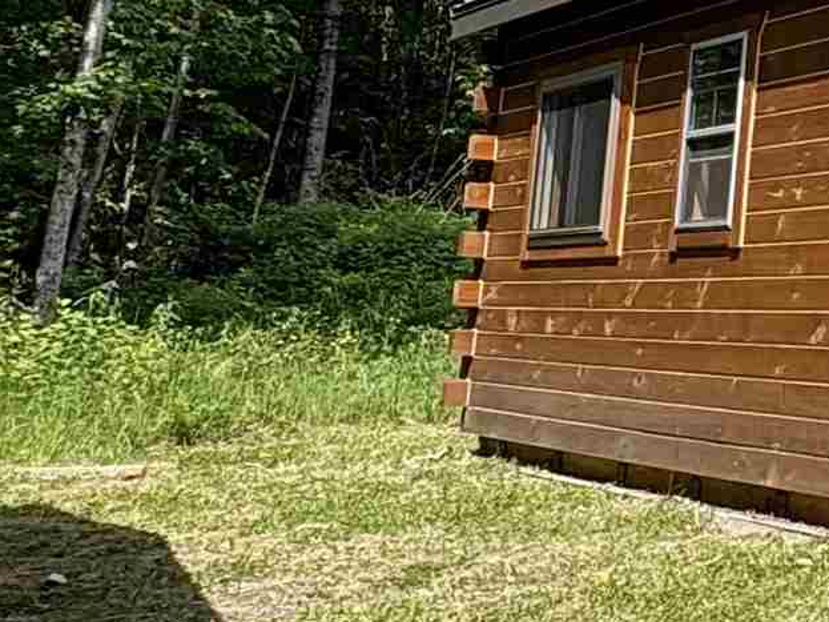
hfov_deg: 21.2
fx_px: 1652
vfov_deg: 20.8
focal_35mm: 69
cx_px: 1403
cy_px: 53
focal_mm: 2.22
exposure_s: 1/713
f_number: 2.2
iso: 50
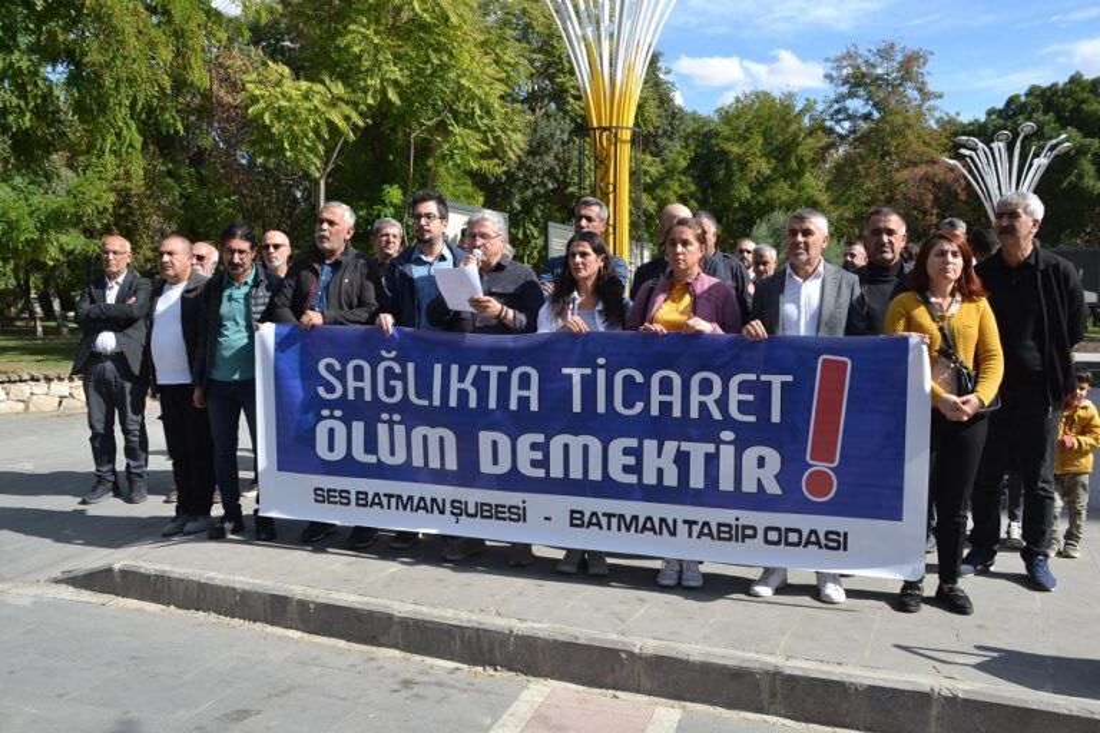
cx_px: 550
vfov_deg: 43.6
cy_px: 366
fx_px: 917
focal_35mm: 30
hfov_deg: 61.9
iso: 100
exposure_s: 1/160
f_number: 6.3
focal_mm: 20
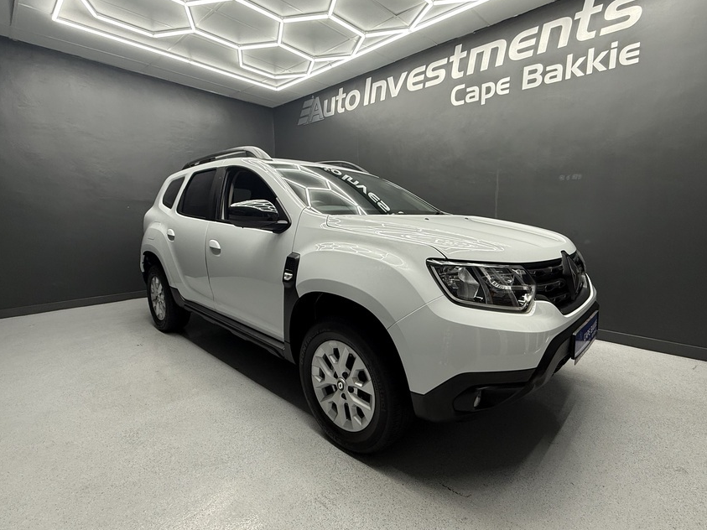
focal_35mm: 17
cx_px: 380
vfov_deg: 74.7
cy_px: 276
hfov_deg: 90.9
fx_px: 347
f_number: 2.2
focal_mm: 2.22
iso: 160
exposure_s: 1/100
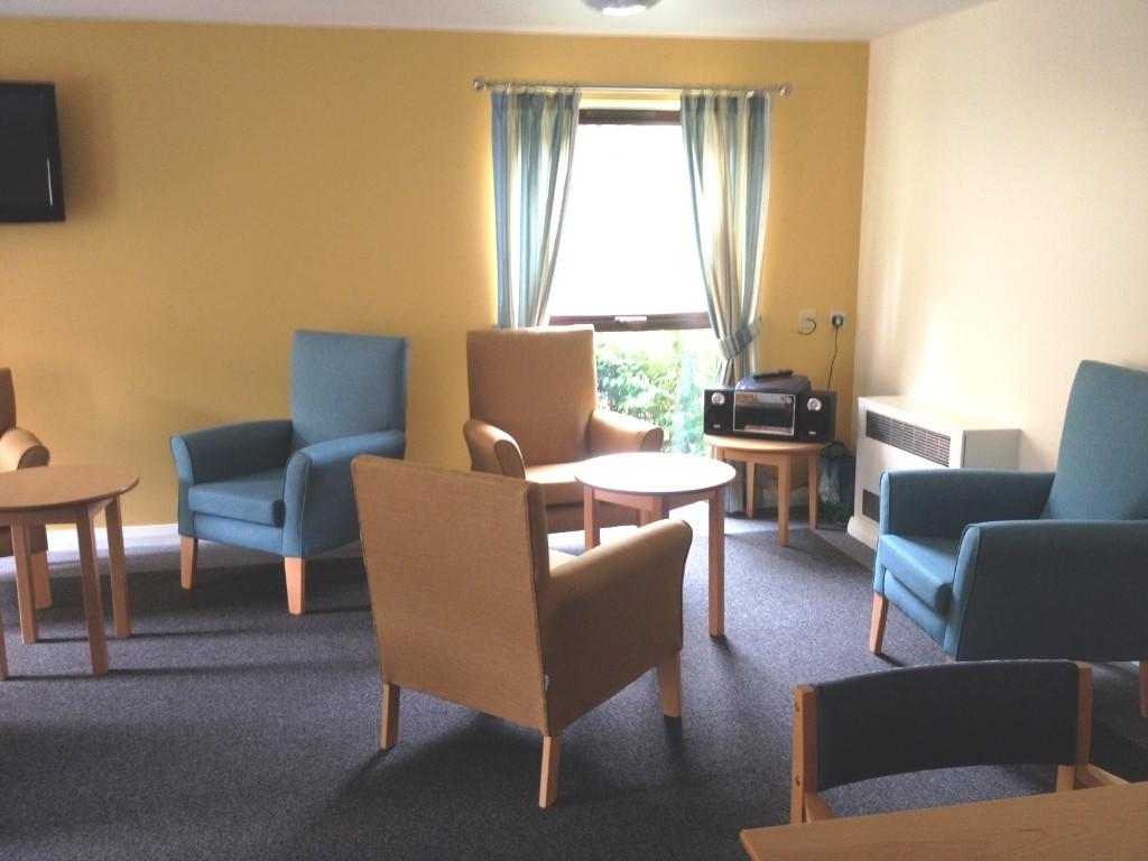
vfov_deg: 40.7
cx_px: 574
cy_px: 430
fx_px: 1161
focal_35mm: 35
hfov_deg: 52.6
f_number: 2.4
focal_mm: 4.28
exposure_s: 1/20
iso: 80
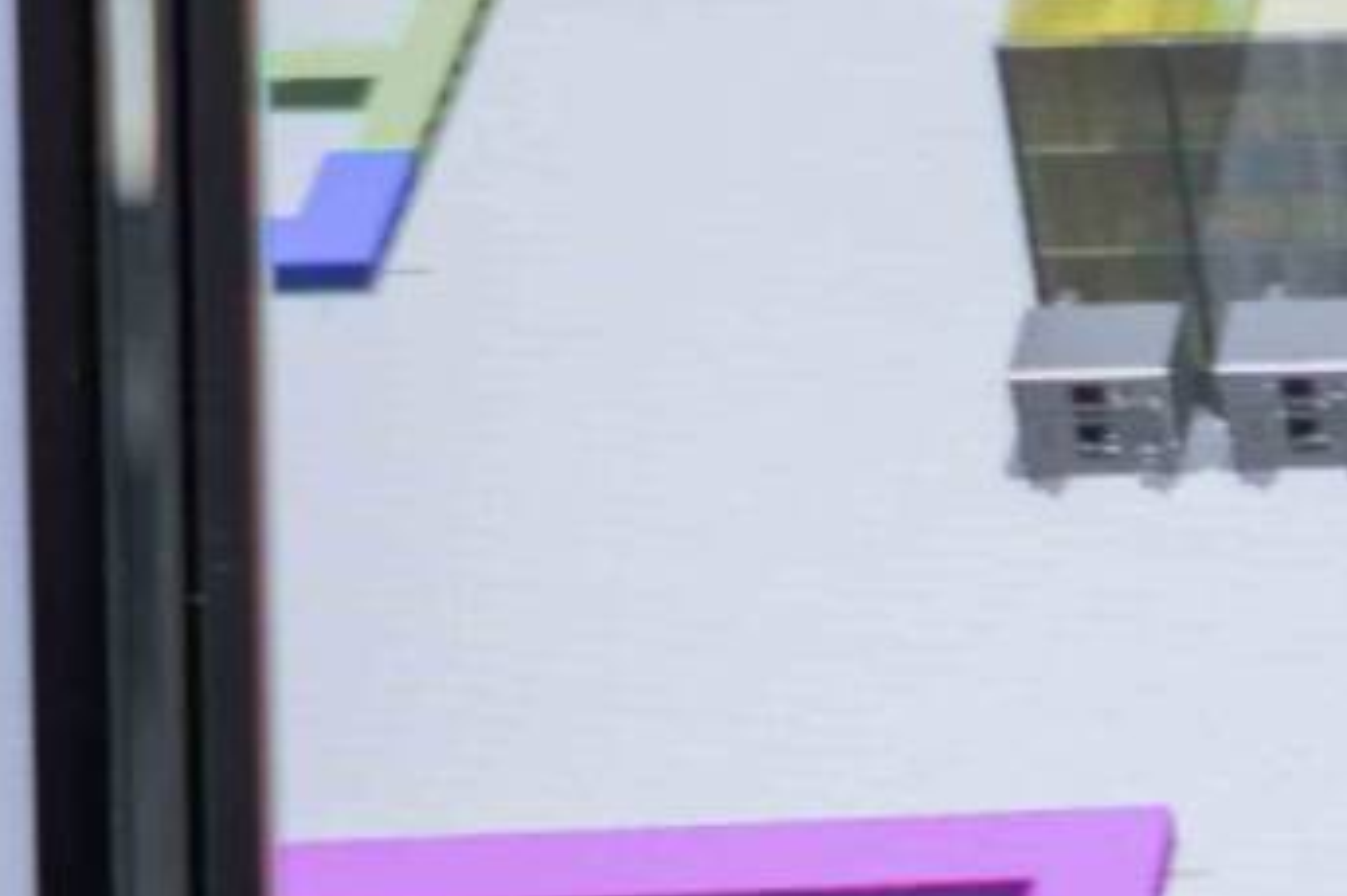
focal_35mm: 626
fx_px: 23411
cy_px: 511
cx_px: 4331
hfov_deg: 3.2
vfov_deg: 2.2
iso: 640
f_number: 2
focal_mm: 56
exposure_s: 1/125
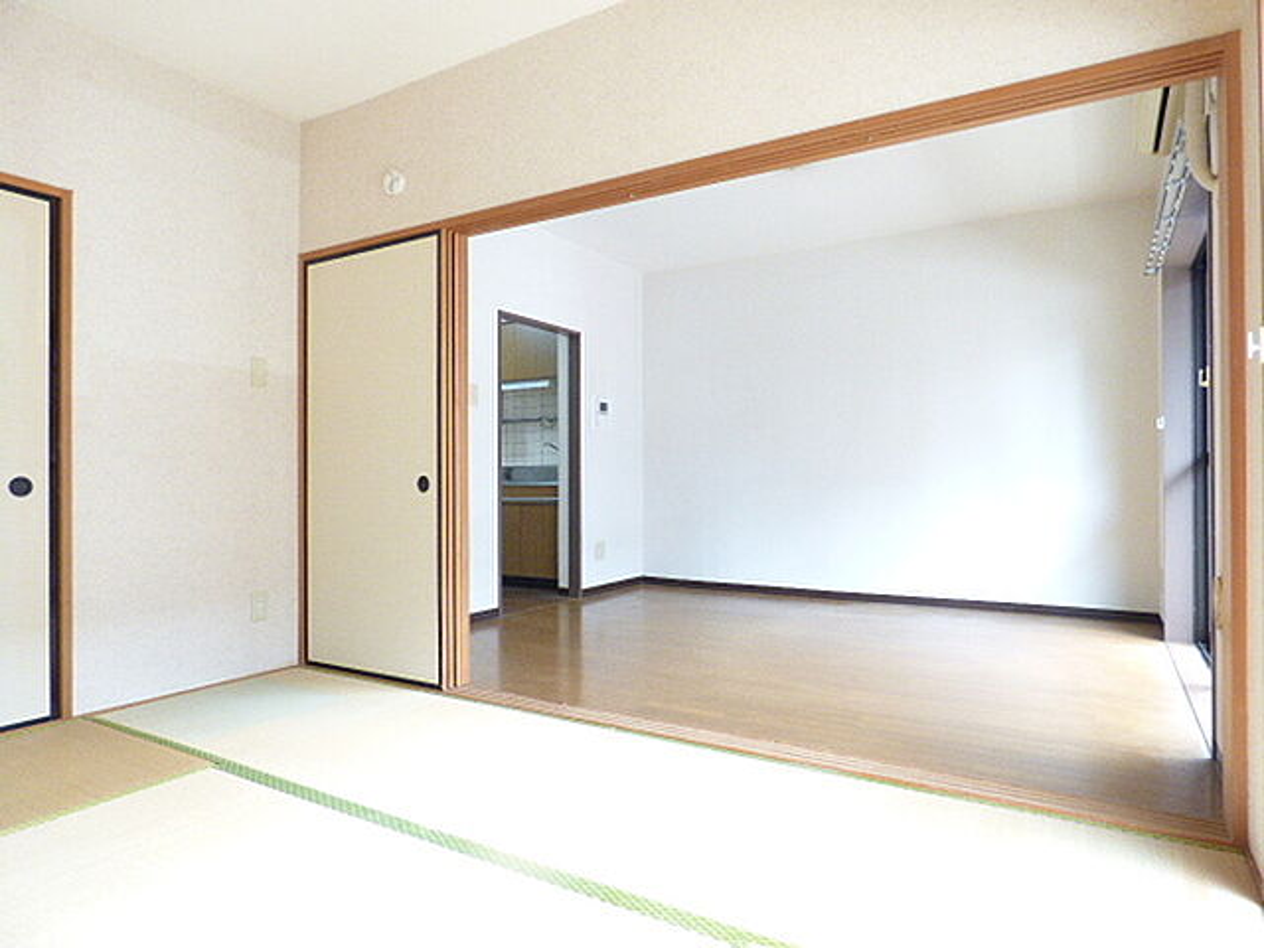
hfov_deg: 81.7
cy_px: 474
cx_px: 632
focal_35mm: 20
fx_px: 730
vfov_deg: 66.0
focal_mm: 3.58
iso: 400
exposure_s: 1/50
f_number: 2.8
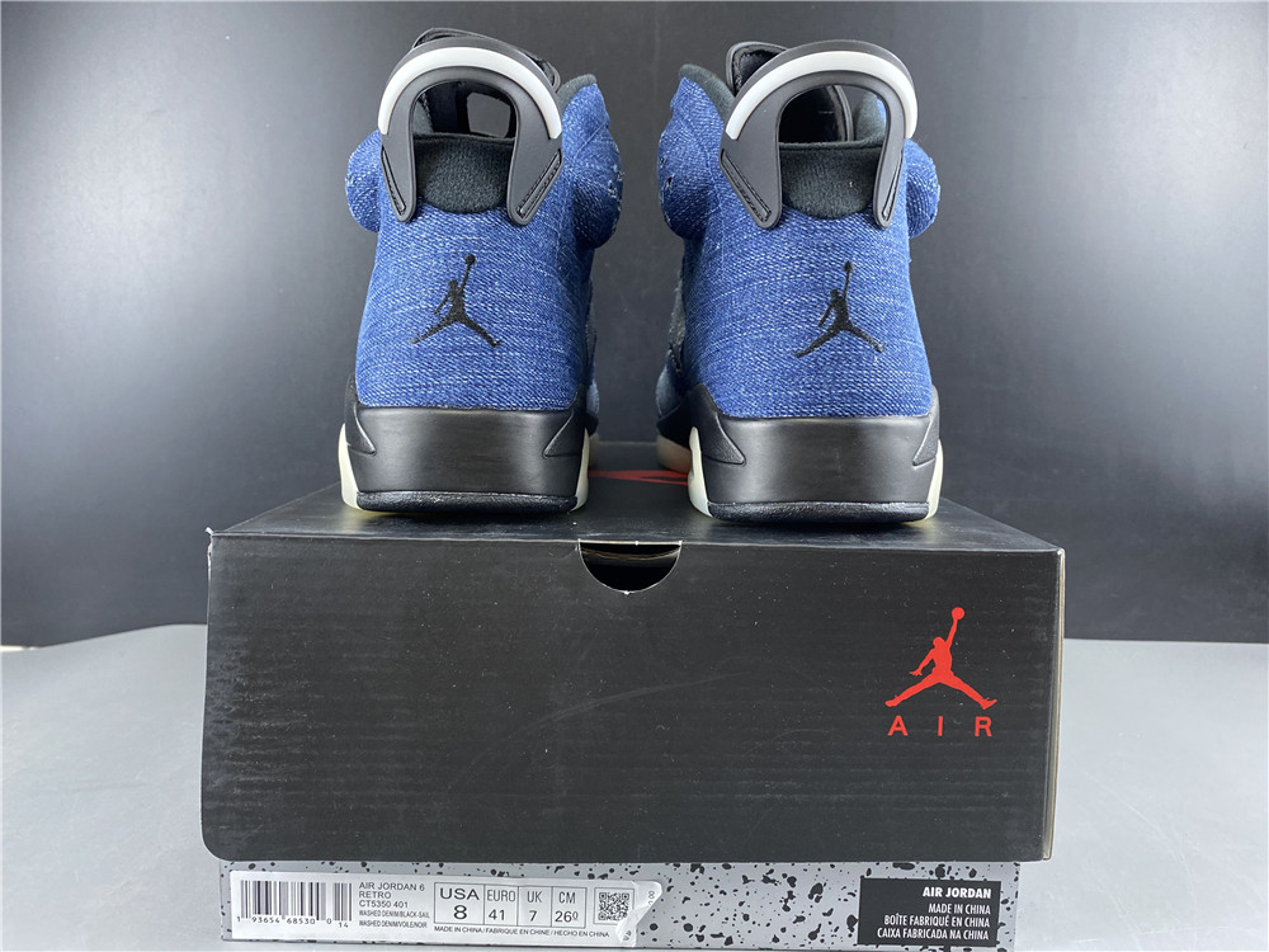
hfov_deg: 67.3
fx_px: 953
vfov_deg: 53.1
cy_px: 476
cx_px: 634
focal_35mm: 26
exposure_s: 1/50
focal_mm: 4.25
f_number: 1.8
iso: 160
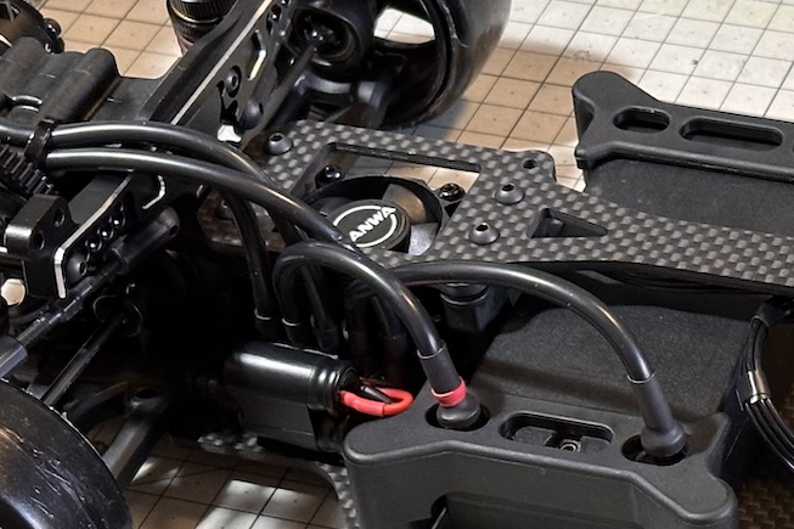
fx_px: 3373
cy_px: 371
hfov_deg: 13.3
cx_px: 782
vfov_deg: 9.0
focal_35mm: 153
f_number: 1.78
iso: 160
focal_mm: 6.86
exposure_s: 1/50
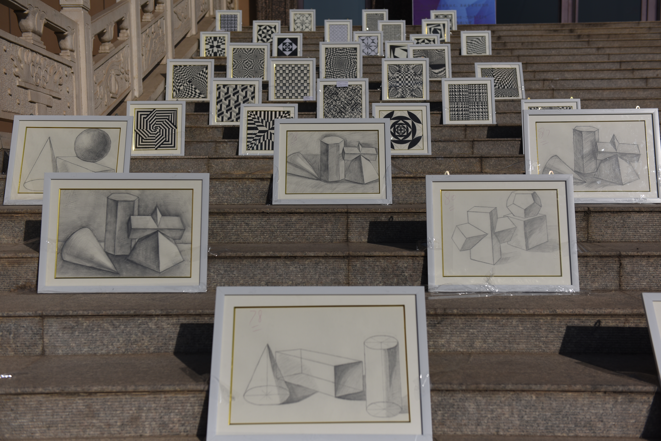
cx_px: 330
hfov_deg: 43.6
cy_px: 220
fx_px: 826
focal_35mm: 45
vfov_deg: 29.9
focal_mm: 45
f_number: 4.5
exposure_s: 1/8000
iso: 140
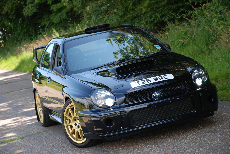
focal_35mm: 105
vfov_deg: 13.1
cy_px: 77
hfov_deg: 19.4
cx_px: 115
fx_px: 672
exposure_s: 1/100
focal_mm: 70
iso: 100
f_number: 4.5
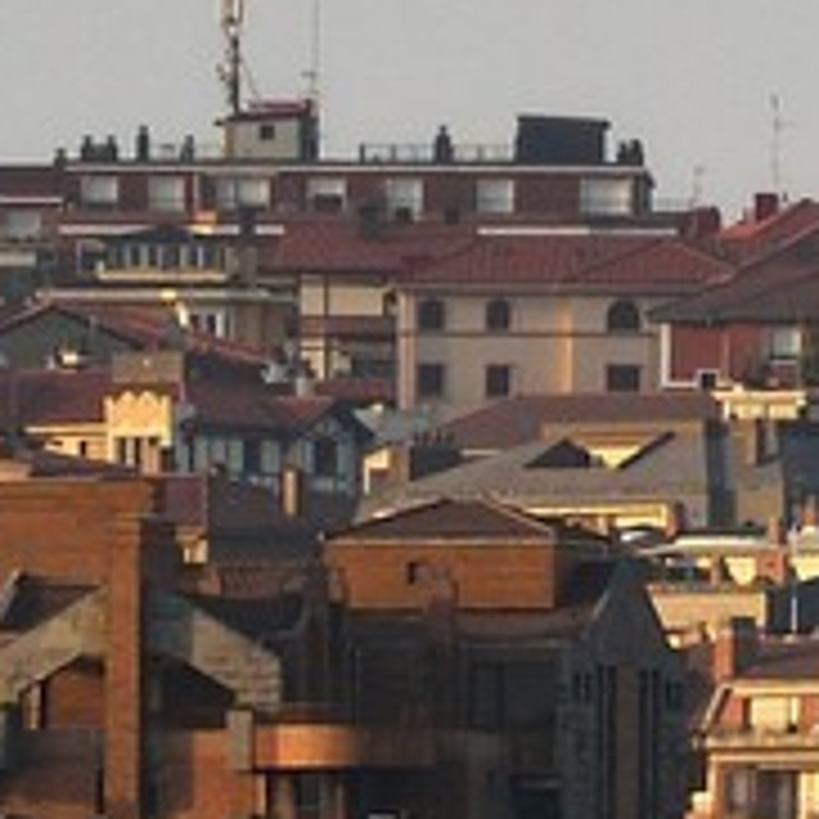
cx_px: 2884
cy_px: 536
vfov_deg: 1.2
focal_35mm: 1493
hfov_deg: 1.2
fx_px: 39964
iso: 400
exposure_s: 1/640
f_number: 9
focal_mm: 200
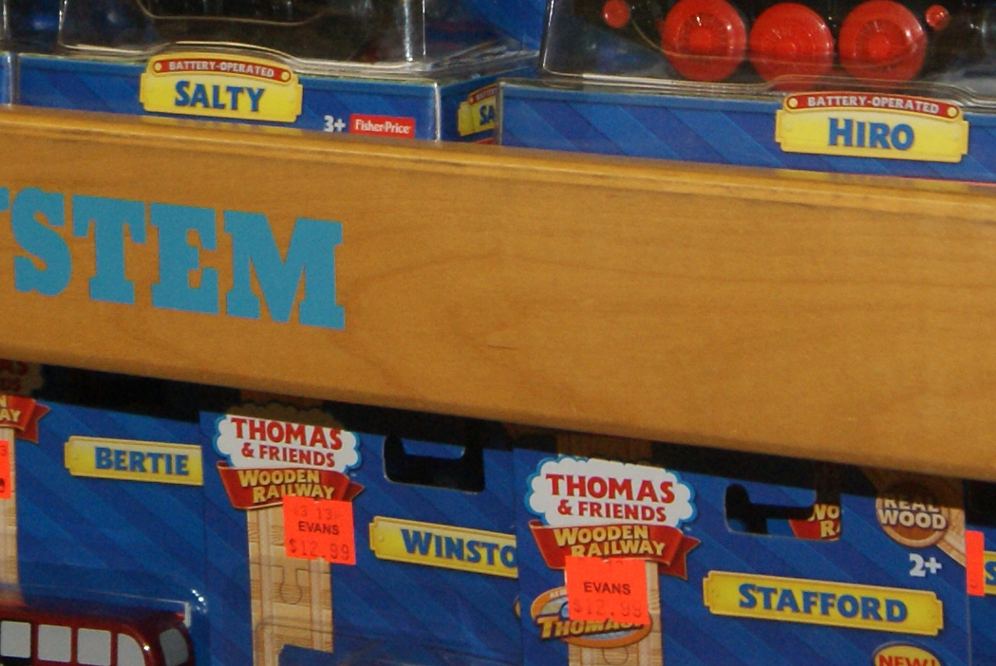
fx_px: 3988
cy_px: -203
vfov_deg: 9.4
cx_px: 248
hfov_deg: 14.2
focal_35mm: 144
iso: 400
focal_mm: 26
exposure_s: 1/60
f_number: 5.6
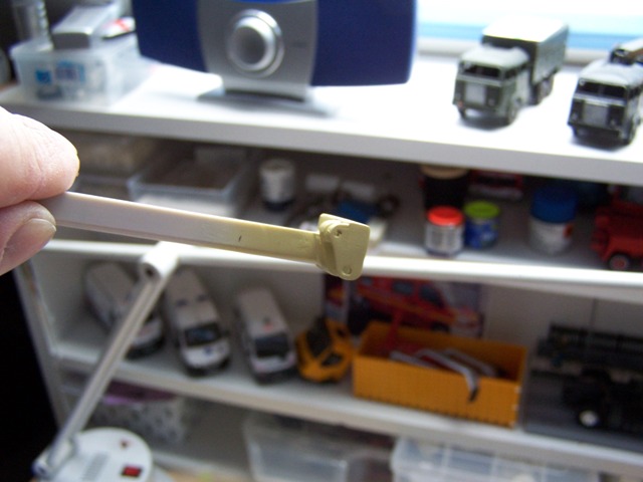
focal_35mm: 38
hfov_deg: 49.0
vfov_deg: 37.7
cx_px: 322
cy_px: 241
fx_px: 706
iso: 140
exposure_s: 1/20
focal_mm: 6.3
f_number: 2.8
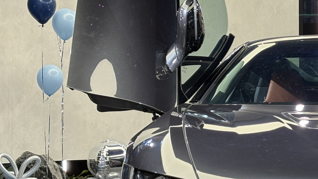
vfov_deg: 9.5
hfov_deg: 16.2
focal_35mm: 128
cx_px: 356
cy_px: 117
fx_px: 1079
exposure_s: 1/50
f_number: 1.6
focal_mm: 5.96
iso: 50
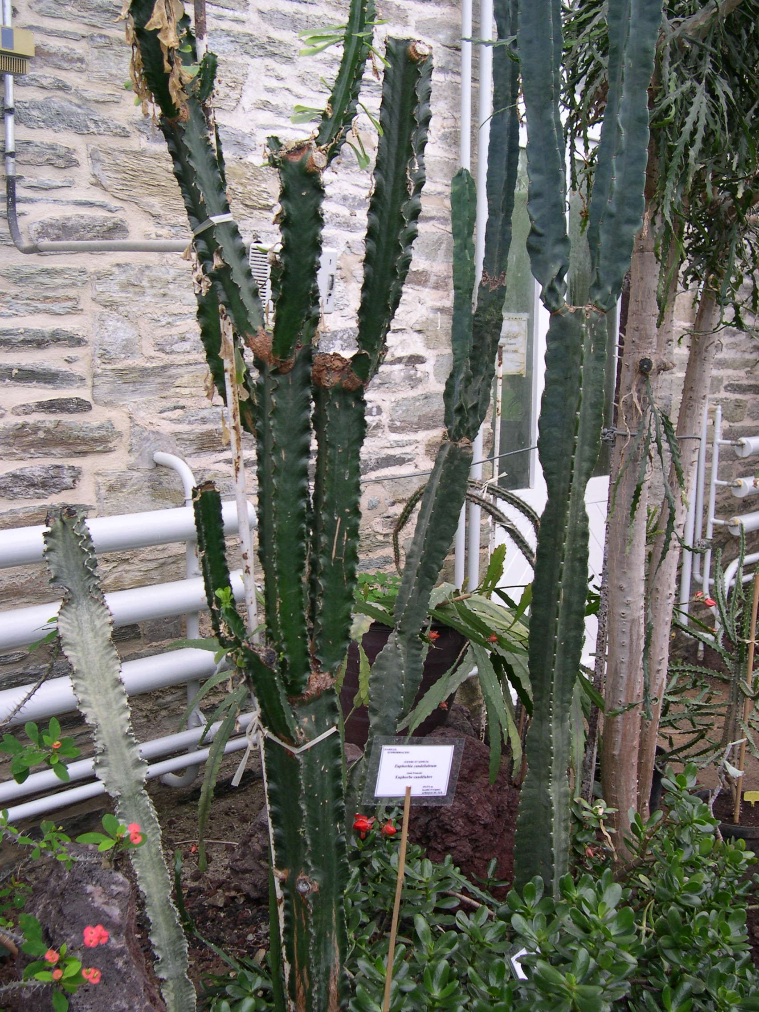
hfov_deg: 37.7
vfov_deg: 49.0
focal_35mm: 38
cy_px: 506
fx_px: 1111
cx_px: 380
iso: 100
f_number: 2.8
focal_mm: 8
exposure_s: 1/59
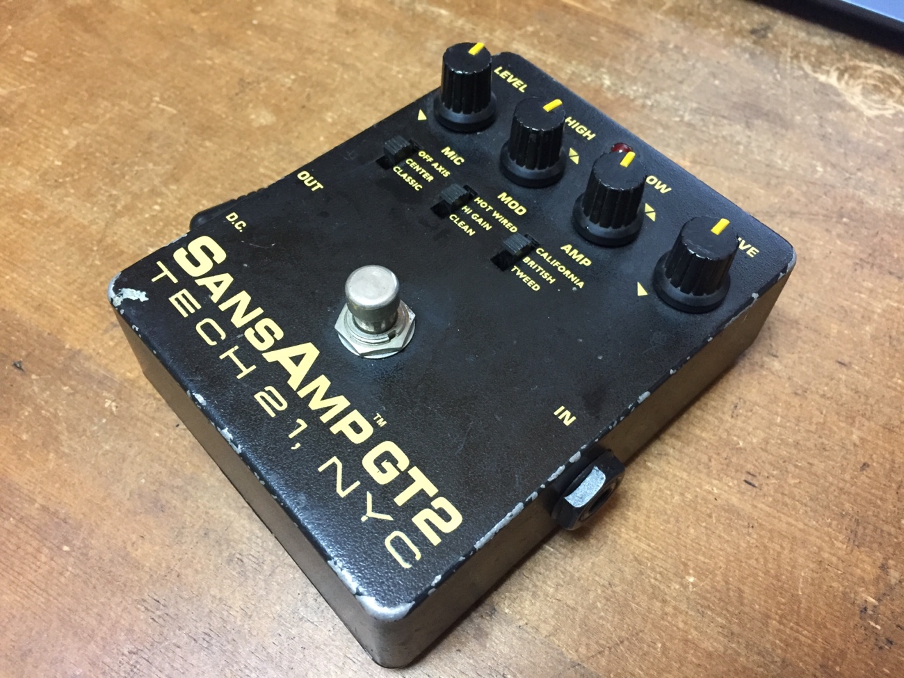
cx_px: 452
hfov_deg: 61.7
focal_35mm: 29
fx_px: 757
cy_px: 339
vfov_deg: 48.2
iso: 250
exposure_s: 1/30
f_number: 2.2
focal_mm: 4.15
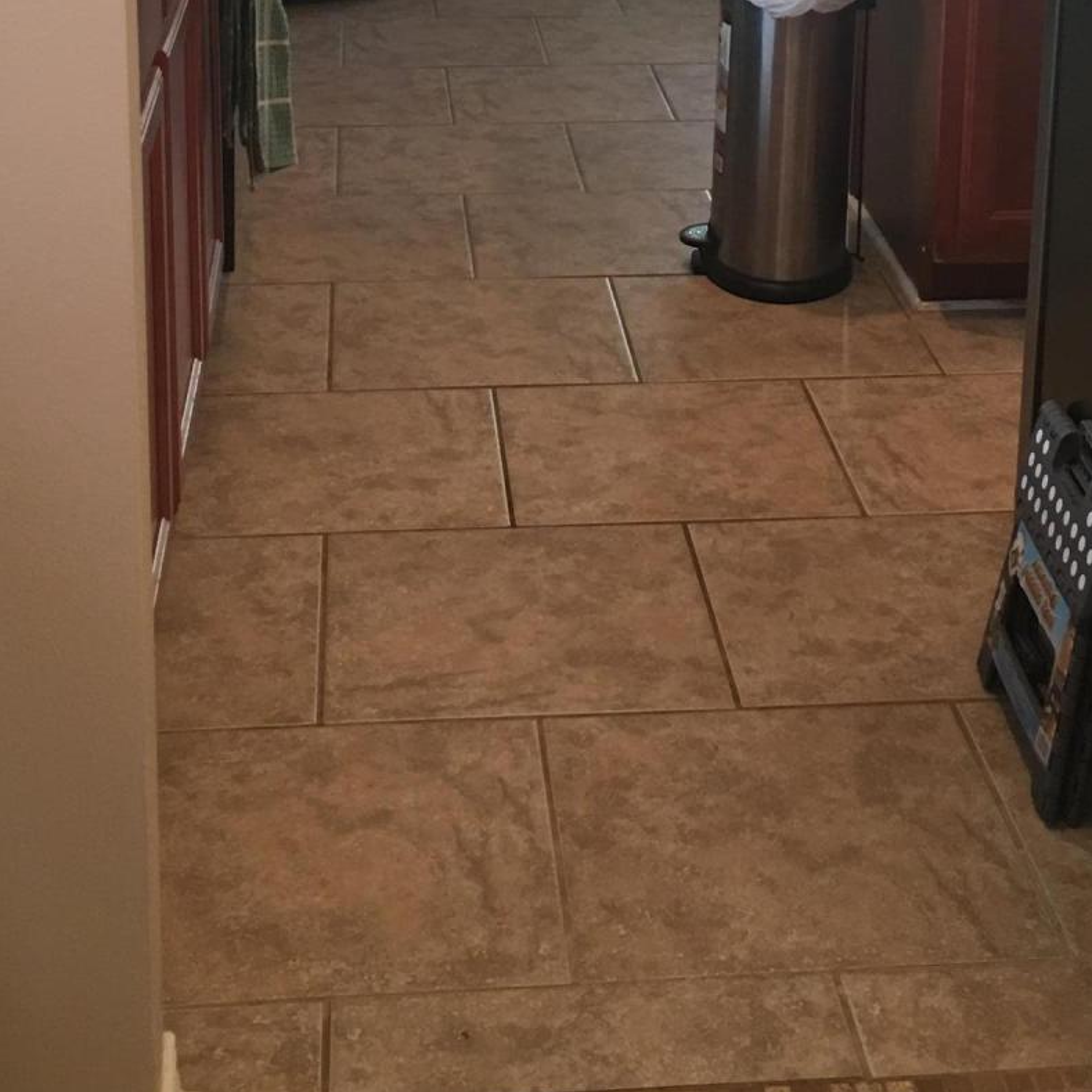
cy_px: -12
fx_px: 2320
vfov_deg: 25.2
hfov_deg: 26.4
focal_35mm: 65
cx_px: 638
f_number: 2.2
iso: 50
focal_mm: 4.15
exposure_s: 1/15
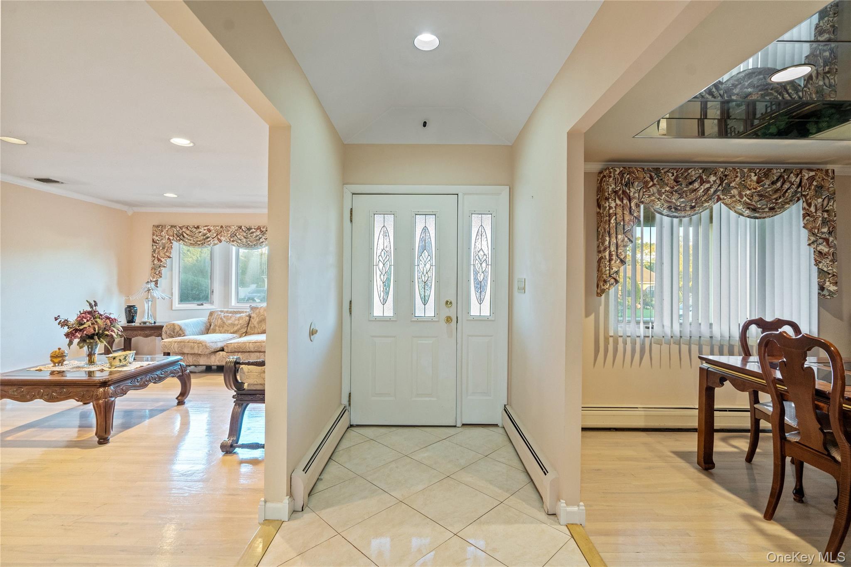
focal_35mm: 16
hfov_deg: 96.7
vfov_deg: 73.7
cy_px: 284
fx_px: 378
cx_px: 426
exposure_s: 1/10
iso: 1600
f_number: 5.6
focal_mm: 16
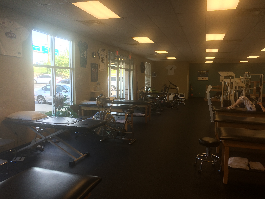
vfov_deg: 48.2
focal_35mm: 29
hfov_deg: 61.7
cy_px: 100
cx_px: 132
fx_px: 222
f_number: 2.2
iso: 64
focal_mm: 4.15
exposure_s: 1/120
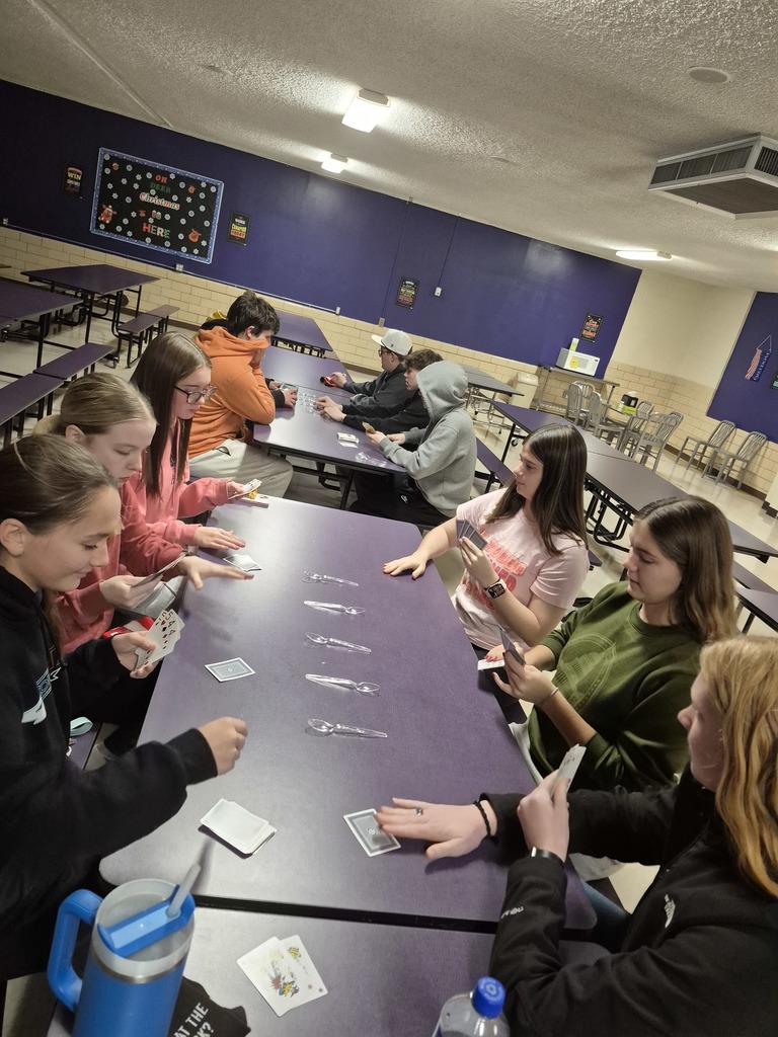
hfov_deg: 58.9
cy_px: 518
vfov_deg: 73.9
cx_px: 389
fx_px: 689
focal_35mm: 23
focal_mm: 5.4
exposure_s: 1/120
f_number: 1.8
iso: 1000
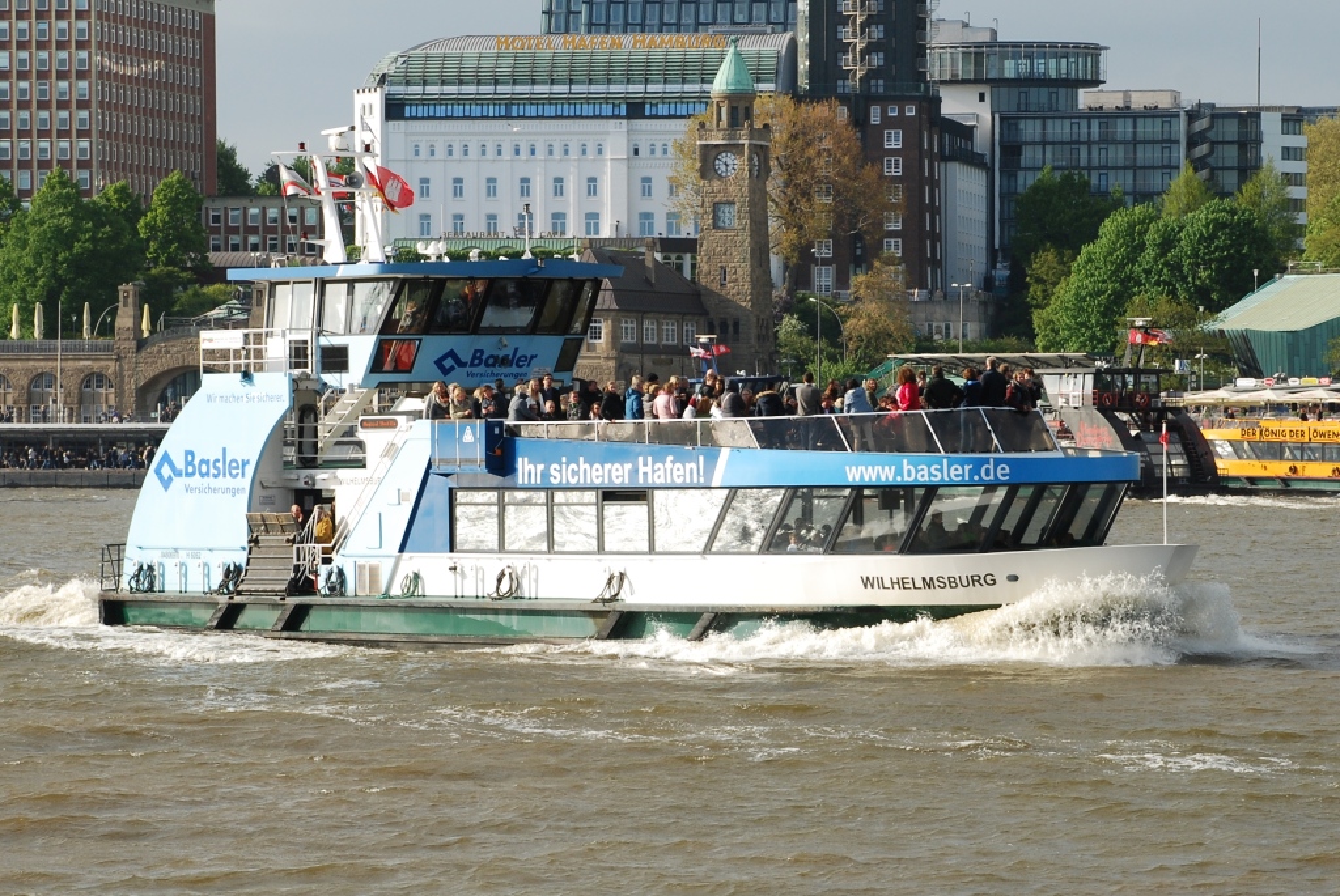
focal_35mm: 105
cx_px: 670
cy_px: 448
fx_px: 3912
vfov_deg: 13.1
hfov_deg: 19.4
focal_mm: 70
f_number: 10
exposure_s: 1/250
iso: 180
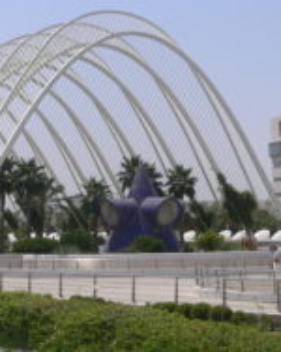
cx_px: 45
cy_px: 171
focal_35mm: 91
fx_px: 948
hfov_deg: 16.7
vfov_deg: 21.1
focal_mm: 5.8
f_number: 5.6
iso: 80
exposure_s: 1/500
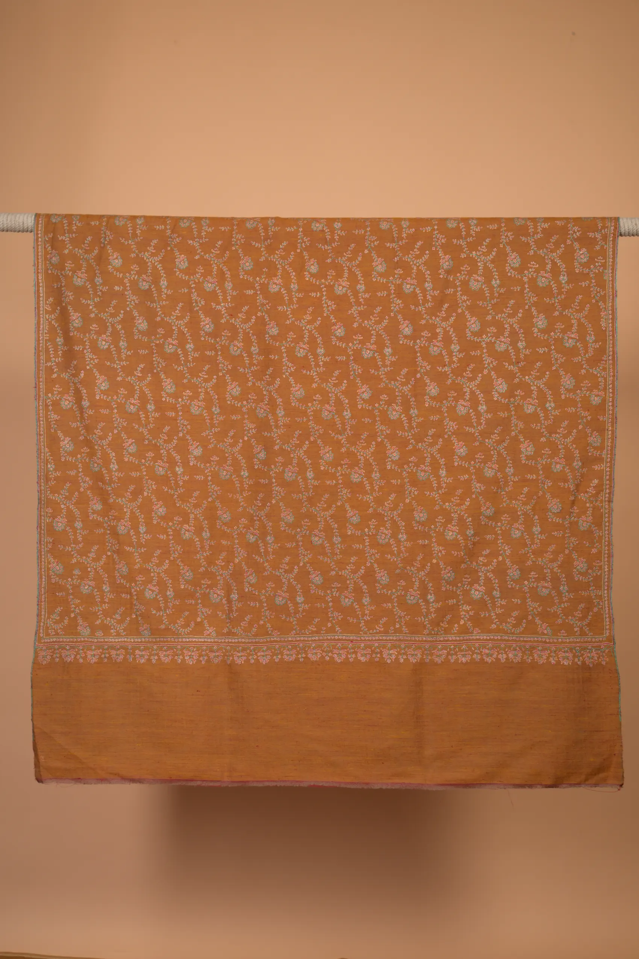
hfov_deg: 25.5
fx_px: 1411
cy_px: 480
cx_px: 320
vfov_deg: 37.5
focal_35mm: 53
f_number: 6.3
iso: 125
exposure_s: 1/200
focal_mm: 53
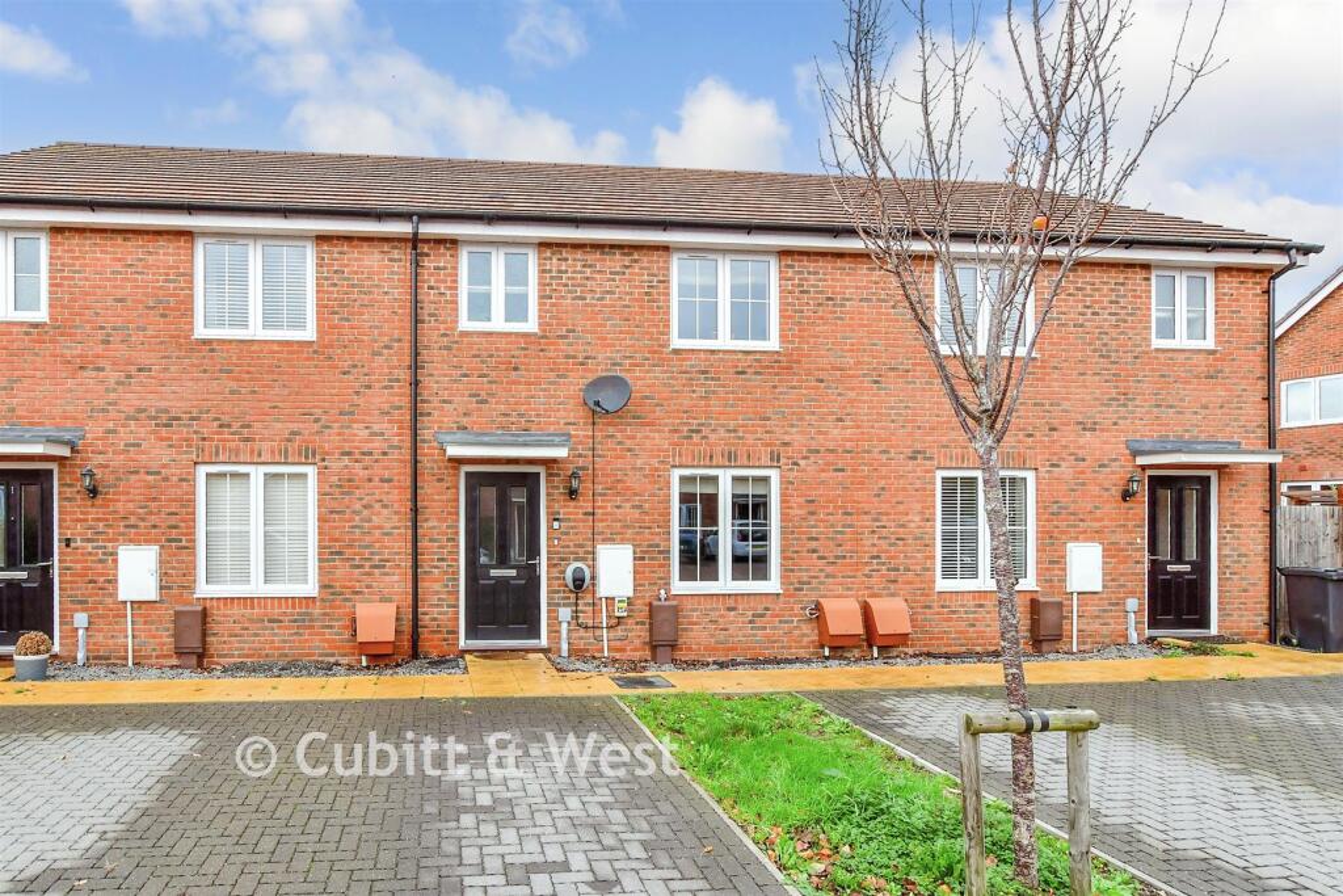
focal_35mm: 19
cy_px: 448
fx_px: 709
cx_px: 672
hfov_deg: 86.9
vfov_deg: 64.6
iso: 500
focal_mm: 13
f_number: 8
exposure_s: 1/100
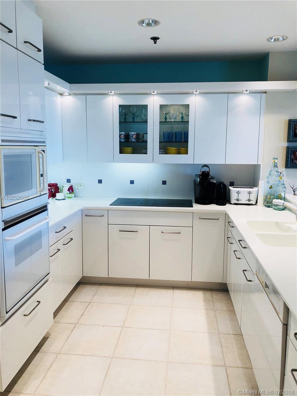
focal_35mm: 28
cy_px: 198
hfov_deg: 49.7
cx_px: 148
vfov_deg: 63.4
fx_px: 320
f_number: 1.8
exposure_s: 1/119
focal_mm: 4
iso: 50
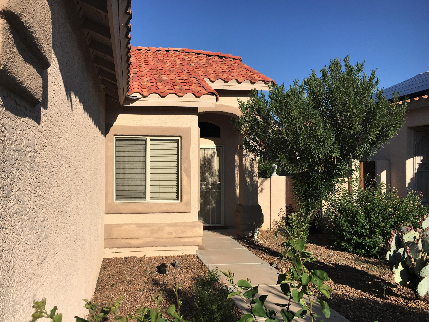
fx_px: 397
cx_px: 193
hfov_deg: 56.7
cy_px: 163
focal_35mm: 32
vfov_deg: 44.2
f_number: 2.2
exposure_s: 1/2198
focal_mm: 4.15
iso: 25
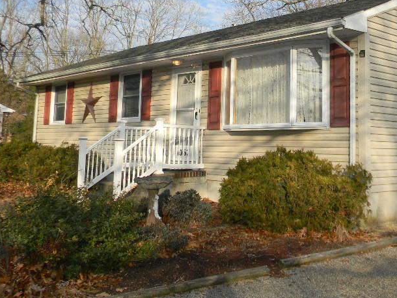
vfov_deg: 30.5
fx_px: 539
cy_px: 81
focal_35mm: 47
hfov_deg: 39.9
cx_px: 264
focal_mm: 5
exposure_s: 1/724
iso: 112
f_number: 3.5
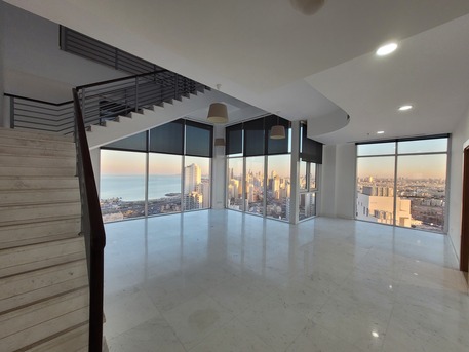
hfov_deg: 106.2
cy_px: 176
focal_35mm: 13
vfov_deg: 89.9
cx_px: 234
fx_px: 176
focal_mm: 1.74
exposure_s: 1/100
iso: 80
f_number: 2.2
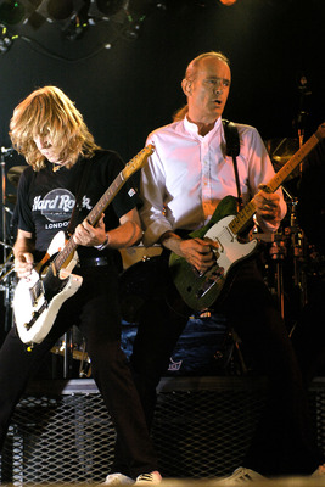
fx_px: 1136
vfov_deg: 24.2
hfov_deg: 16.3
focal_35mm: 84
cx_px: 162
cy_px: 244
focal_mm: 56
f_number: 2.8
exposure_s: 1/500
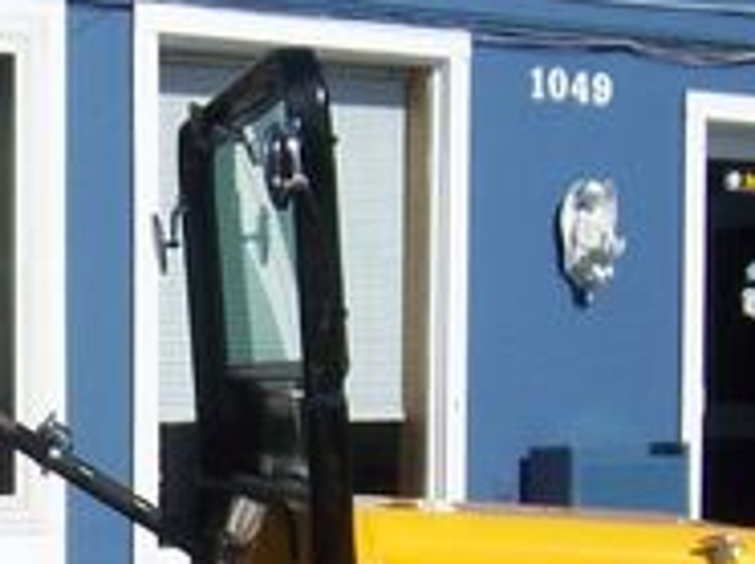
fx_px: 2701
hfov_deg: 15.4
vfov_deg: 11.8
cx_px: -101
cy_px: 584
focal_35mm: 124
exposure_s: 1/800
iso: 80
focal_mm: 6.2
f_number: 4.5
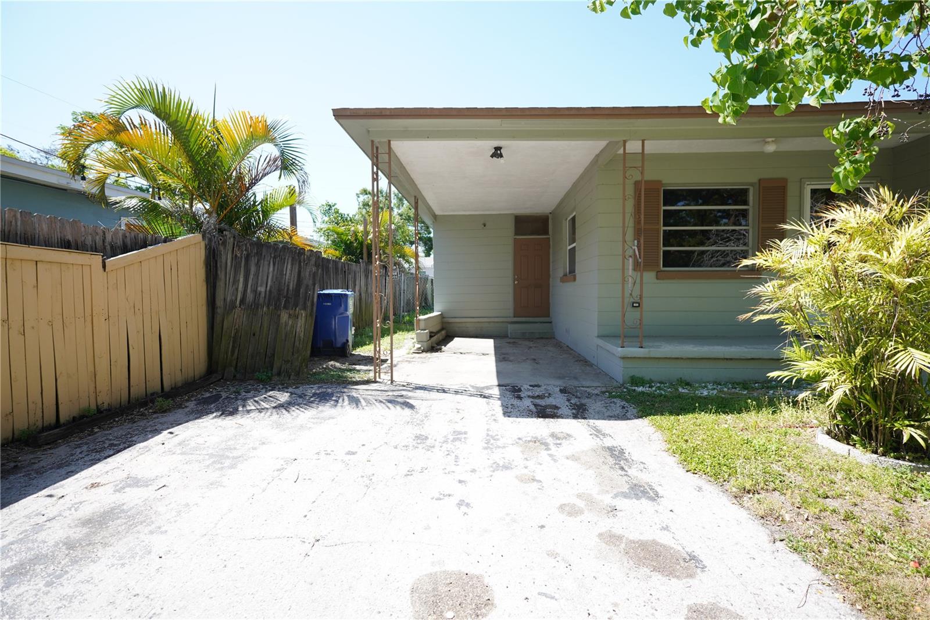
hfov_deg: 95.0
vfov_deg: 72.0
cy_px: 310
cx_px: 465
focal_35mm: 16
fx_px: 426
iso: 100
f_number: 1.8
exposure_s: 1/1250
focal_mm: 11
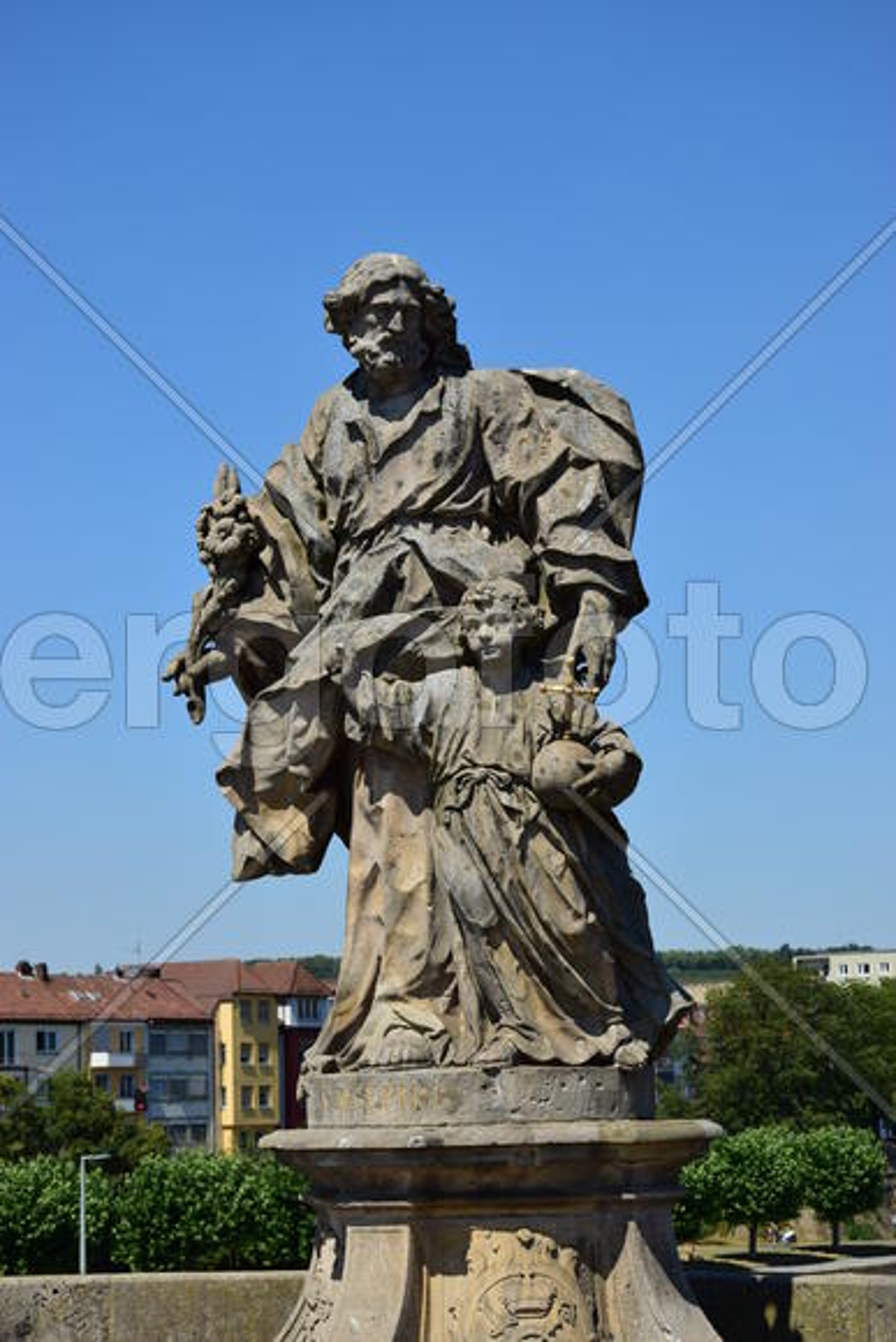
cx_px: 448
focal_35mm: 78
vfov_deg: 26.0
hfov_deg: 17.5
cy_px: 671
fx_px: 2910
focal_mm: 52
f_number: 9
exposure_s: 1/320
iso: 100
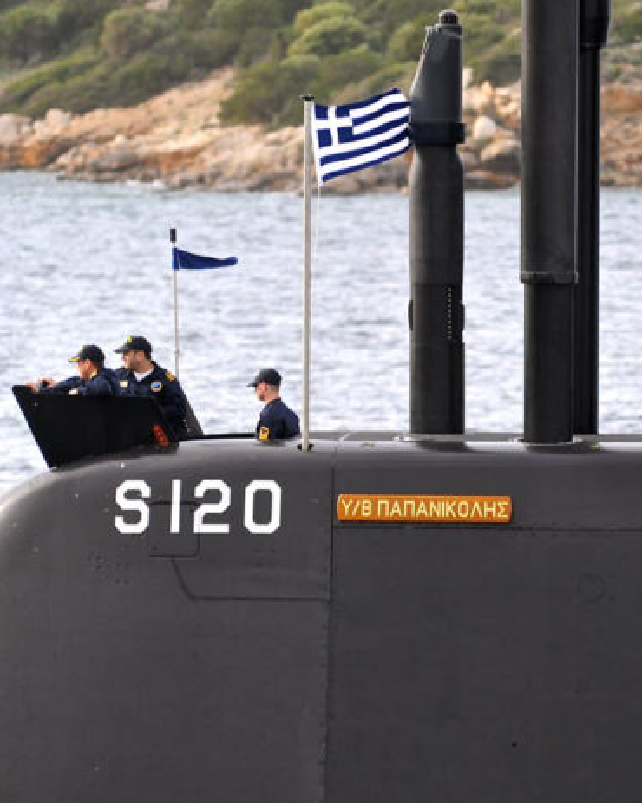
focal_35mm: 415
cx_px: 399
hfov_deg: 3.7
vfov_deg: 4.7
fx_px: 9863
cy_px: 420
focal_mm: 200
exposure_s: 1/640
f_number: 4.5
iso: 200
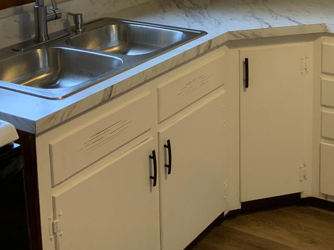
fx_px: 656
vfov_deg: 20.8
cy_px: -8
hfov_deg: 28.0
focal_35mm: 68
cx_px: 267
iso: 64
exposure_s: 1/60
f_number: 1.8
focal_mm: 3
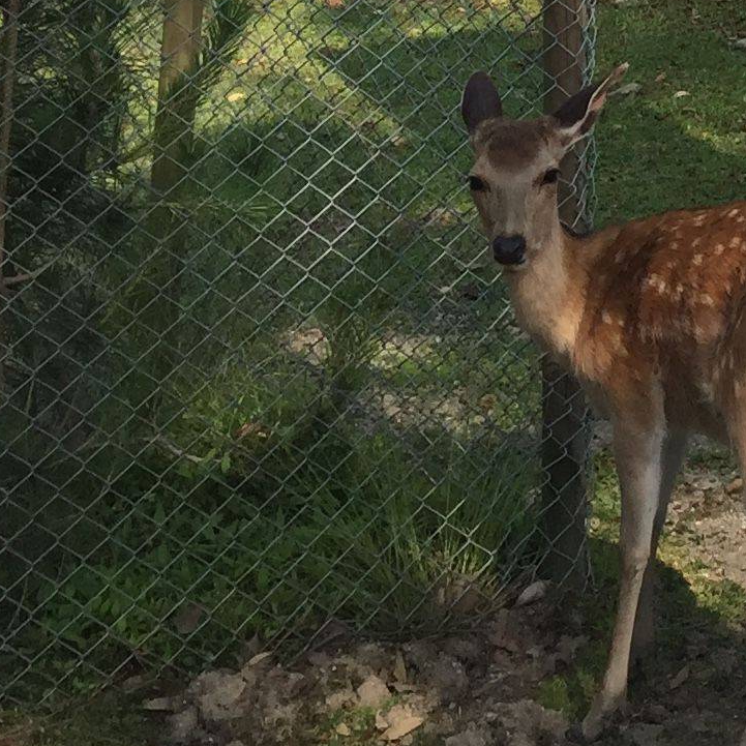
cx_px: 1140
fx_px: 2828
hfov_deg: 14.0
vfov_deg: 13.5
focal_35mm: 116
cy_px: -587
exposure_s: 1/989
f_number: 2.2
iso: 32
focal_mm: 4.15
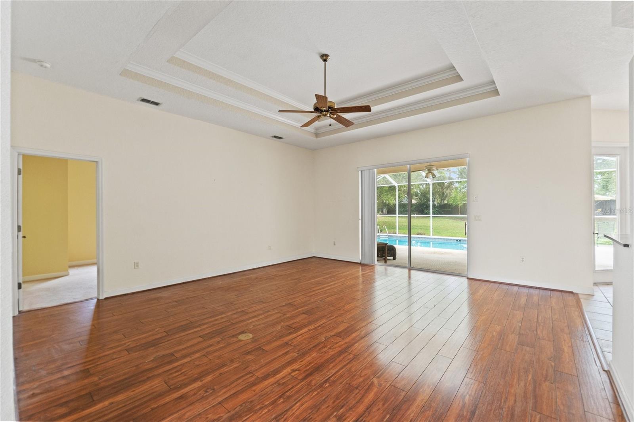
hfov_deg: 100.4
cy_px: 211
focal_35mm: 15
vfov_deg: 77.3
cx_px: 317
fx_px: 264
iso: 400
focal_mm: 10
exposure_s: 1/6
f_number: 7.1
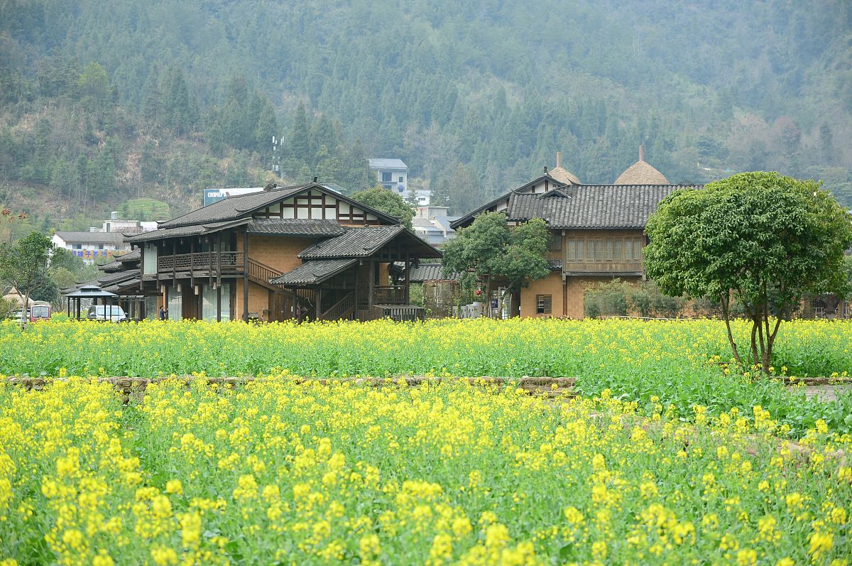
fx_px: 2647
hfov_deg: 18.3
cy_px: 283
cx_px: 426
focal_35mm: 112
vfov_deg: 12.2
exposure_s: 1/125
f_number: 5
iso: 100
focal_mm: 112
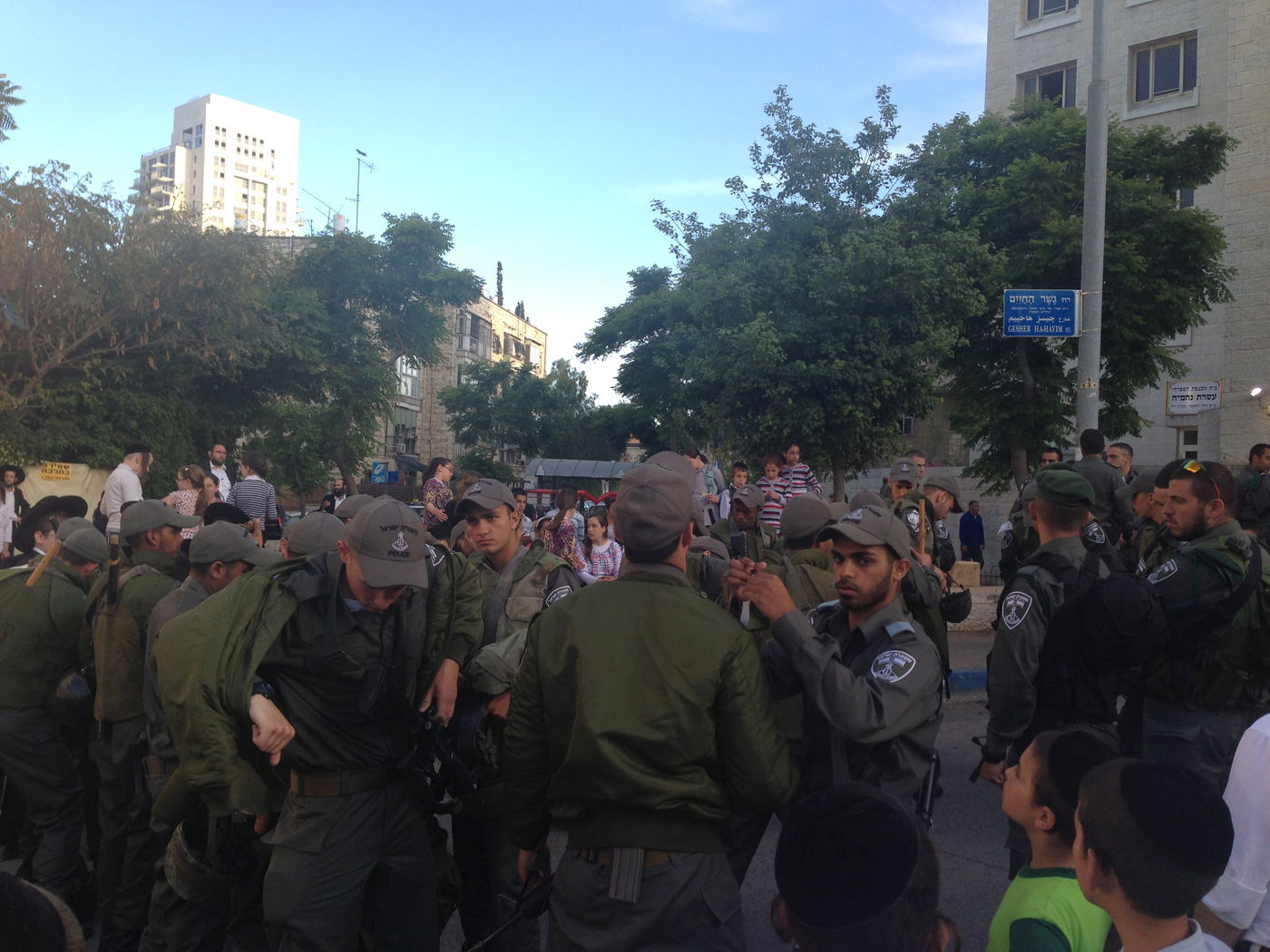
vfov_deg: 42.9
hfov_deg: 55.4
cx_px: 635
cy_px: 476
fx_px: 1211
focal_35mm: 33
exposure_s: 1/259
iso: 50
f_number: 2.4
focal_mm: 4.13
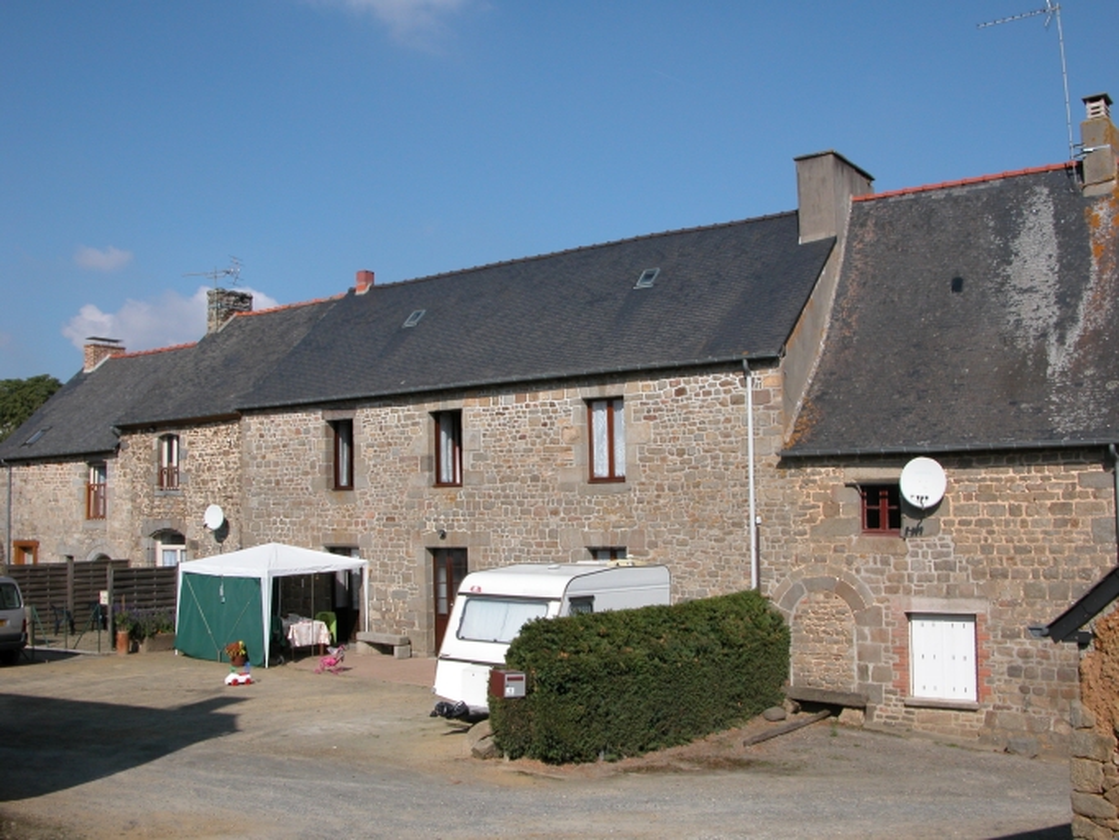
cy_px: 420
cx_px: 560
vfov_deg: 40.7
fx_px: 1132
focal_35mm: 35
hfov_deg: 52.6
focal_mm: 8.9
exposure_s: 1/331
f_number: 8
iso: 100
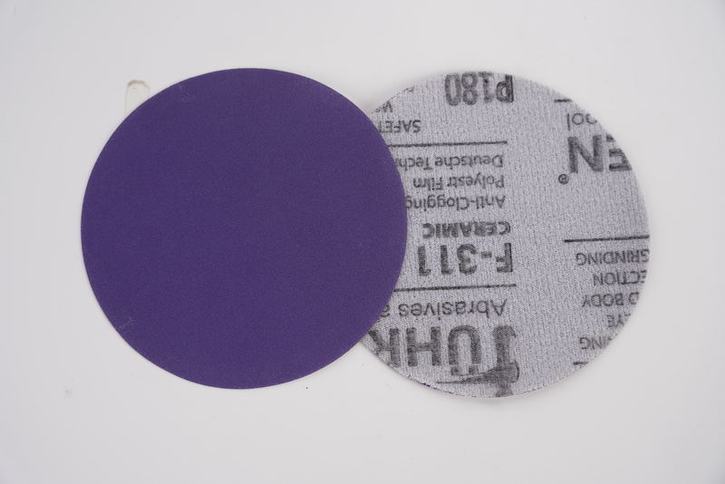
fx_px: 929
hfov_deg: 42.6
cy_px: 242
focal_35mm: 46
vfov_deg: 29.2
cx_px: 362
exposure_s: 1/160
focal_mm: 46.1
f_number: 5
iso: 400
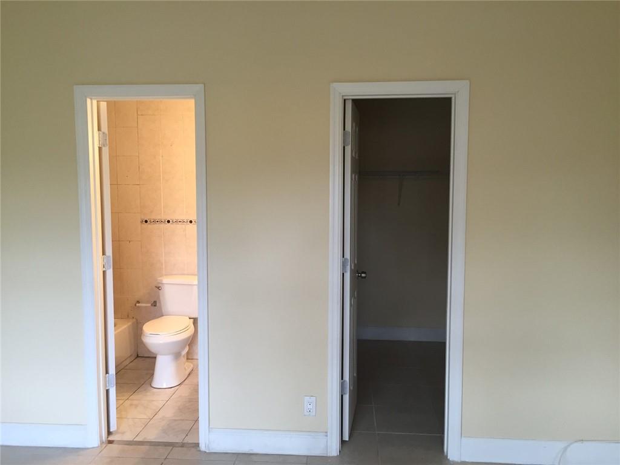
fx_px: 519
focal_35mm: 29
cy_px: 232
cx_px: 310
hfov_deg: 61.7
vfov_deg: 48.2
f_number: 2.2
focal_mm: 4.15
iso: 100
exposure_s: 1/33
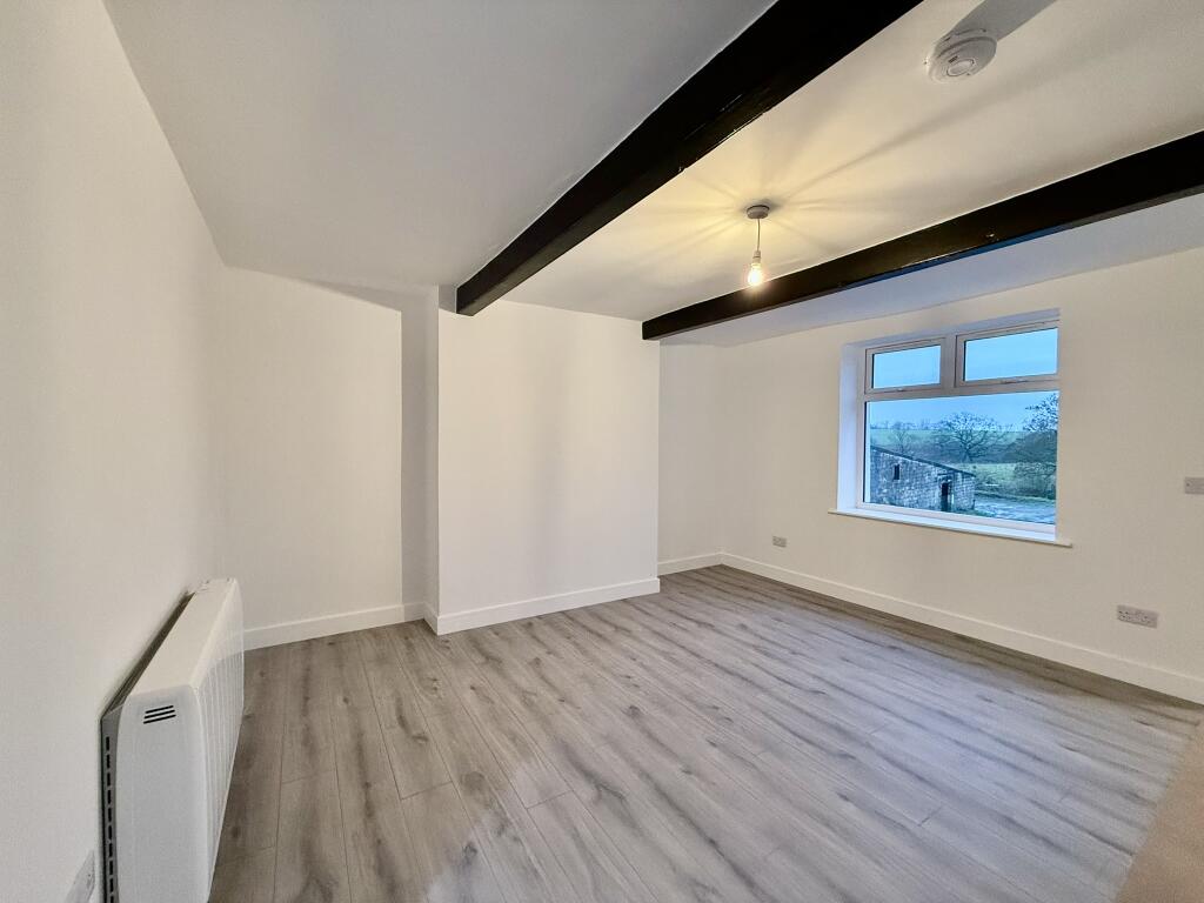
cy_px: 452
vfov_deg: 85.7
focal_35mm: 14
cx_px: 602
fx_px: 487
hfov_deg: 102.1
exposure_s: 1/50
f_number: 2.2
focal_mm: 2.22
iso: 320
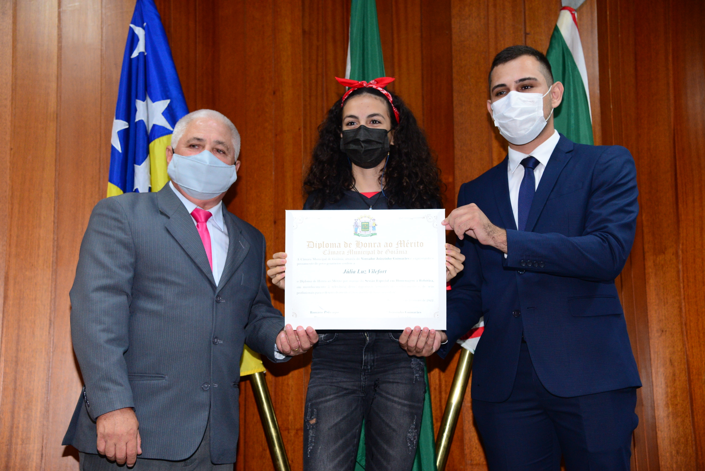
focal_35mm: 52
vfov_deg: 26.0
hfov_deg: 38.2
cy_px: 236
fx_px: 1019
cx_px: 352
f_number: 4
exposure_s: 1/125
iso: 2500
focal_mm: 52
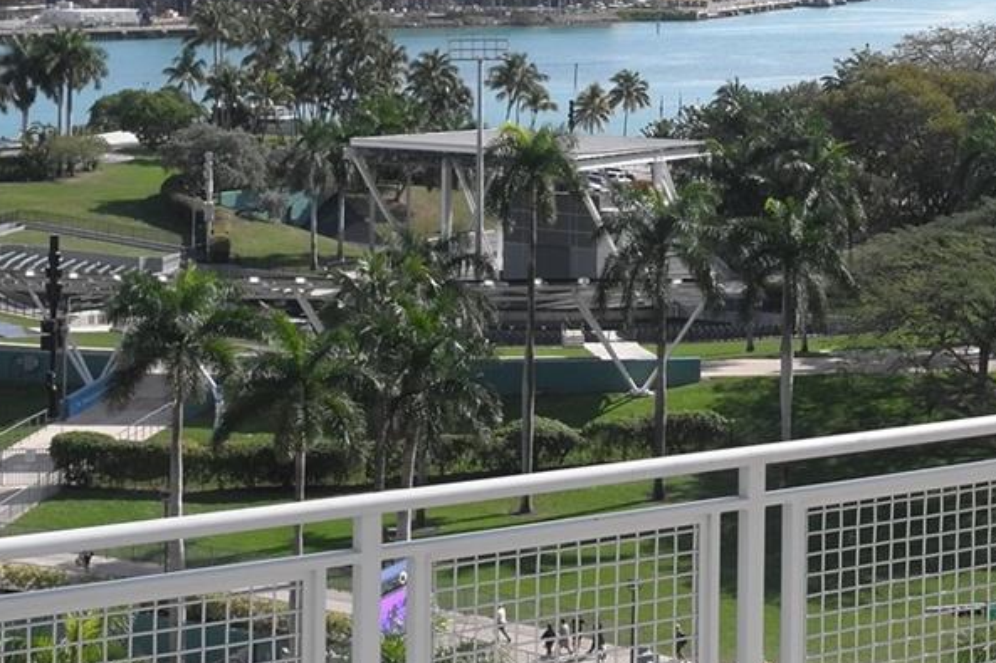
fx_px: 2683
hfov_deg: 19.9
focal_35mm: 97
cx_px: 1156
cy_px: -76
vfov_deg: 13.8
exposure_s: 1/2000
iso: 400
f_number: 6.3
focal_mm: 24
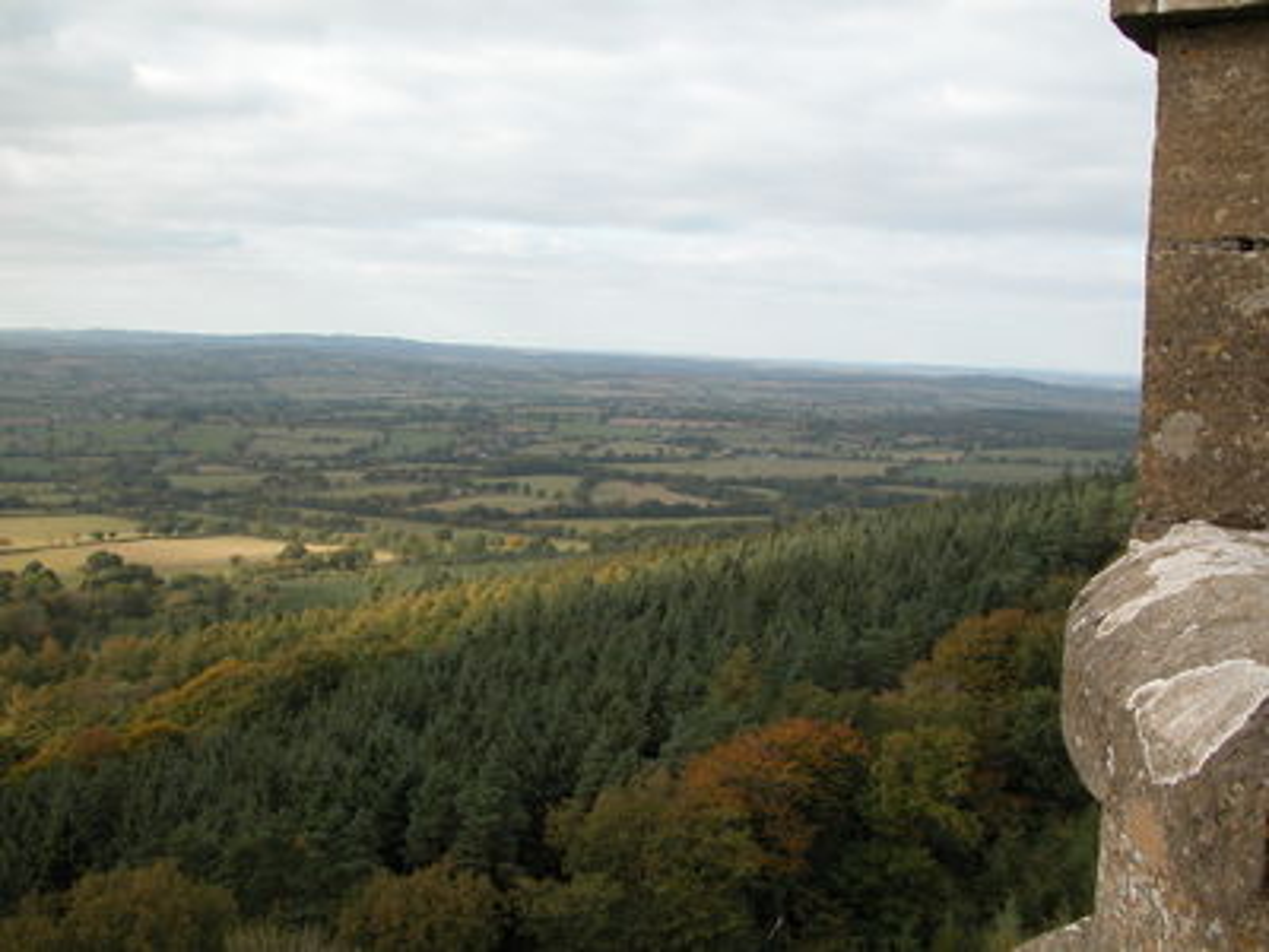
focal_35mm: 35
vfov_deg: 40.7
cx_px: 634
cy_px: 476
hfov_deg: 52.6
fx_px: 1283
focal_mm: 8.9
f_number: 5
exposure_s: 1/169
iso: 100
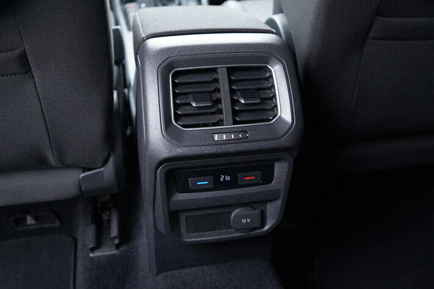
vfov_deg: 36.9
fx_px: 434
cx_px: 217
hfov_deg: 53.1
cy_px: 144
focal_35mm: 36
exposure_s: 1/40
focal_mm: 24
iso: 1000
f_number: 2.8
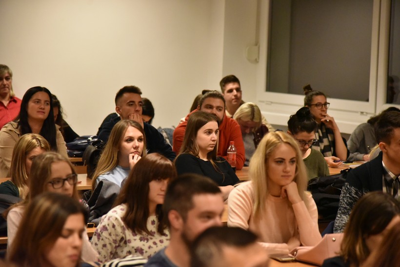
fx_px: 1333
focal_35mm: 120
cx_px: 200
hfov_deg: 17.1
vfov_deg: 11.4
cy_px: 134
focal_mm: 120
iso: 10000
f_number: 4
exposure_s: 1/500
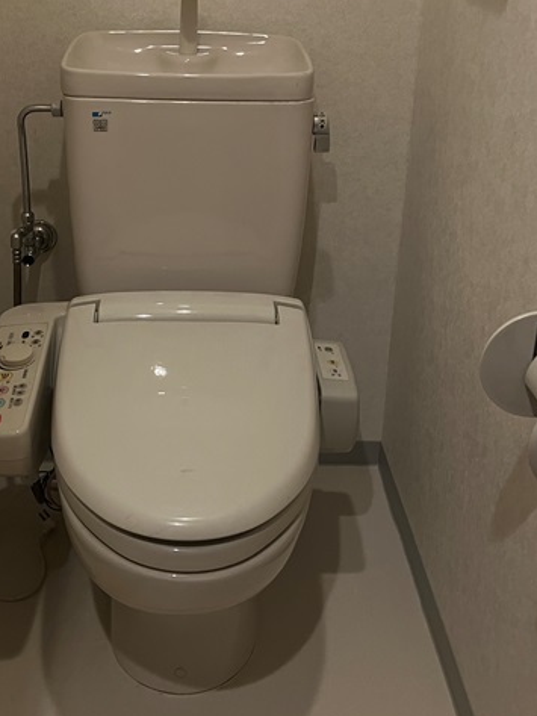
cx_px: 200
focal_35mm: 45
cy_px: 259
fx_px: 930
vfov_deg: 41.7
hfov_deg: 32.0
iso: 100
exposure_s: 1/50
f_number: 1.8
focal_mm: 3.99
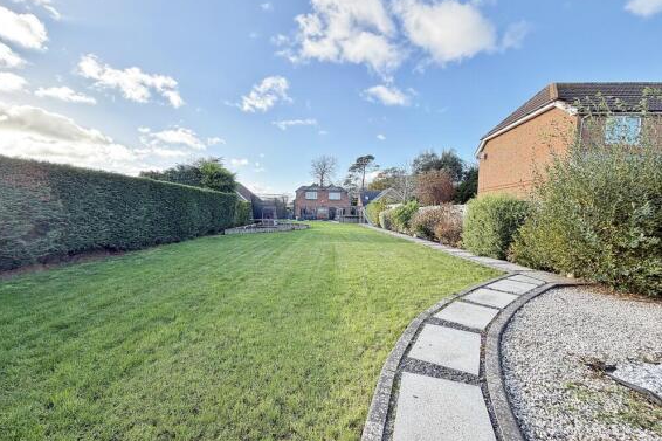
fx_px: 276
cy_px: 231
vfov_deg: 77.2
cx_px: 334
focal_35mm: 15
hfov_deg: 100.4
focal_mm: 2.22
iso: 64
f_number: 2.2
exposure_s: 1/121
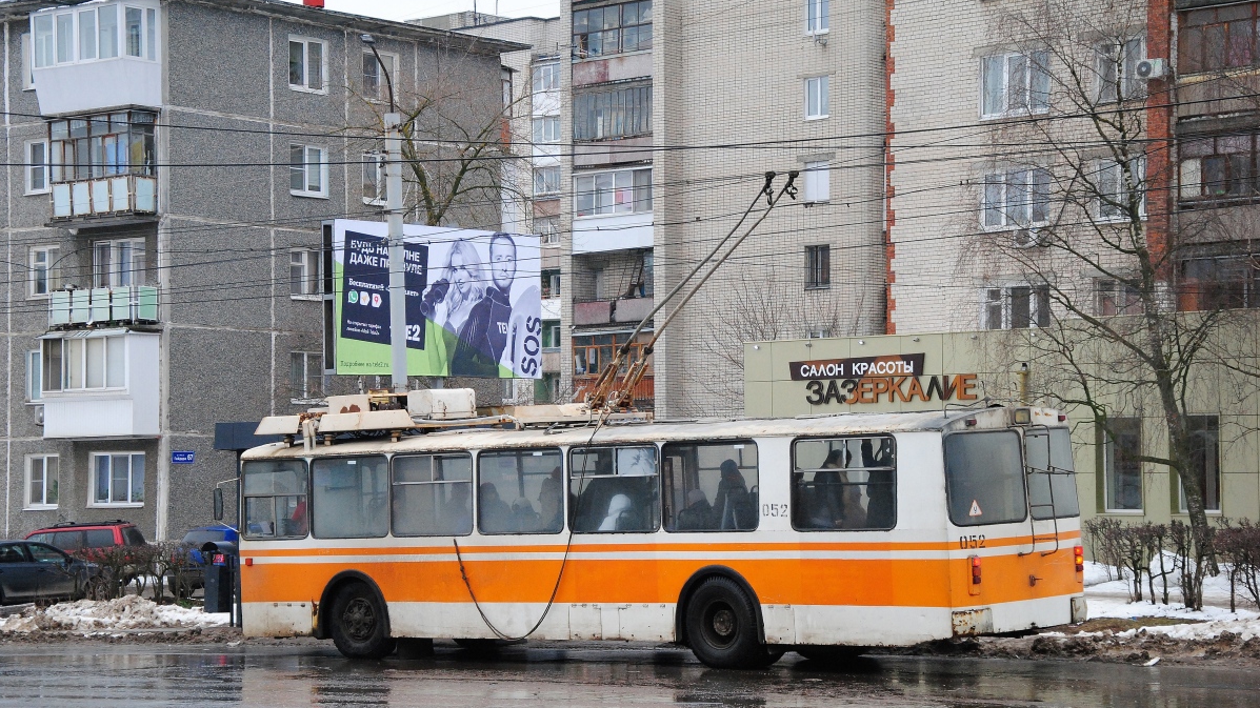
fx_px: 2739
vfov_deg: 14.7
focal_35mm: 82
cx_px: 631
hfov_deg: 25.9
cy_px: 360
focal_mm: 52
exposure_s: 1/400
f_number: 5
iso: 800
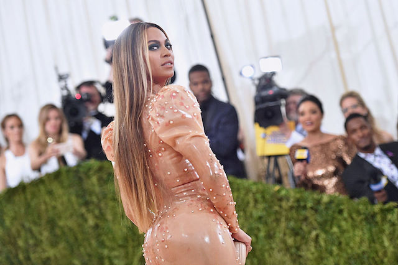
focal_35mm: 112
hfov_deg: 18.3
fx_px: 1238
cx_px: 199
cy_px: 132
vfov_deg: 12.2
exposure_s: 1/1250
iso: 3200
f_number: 3.2
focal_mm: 112
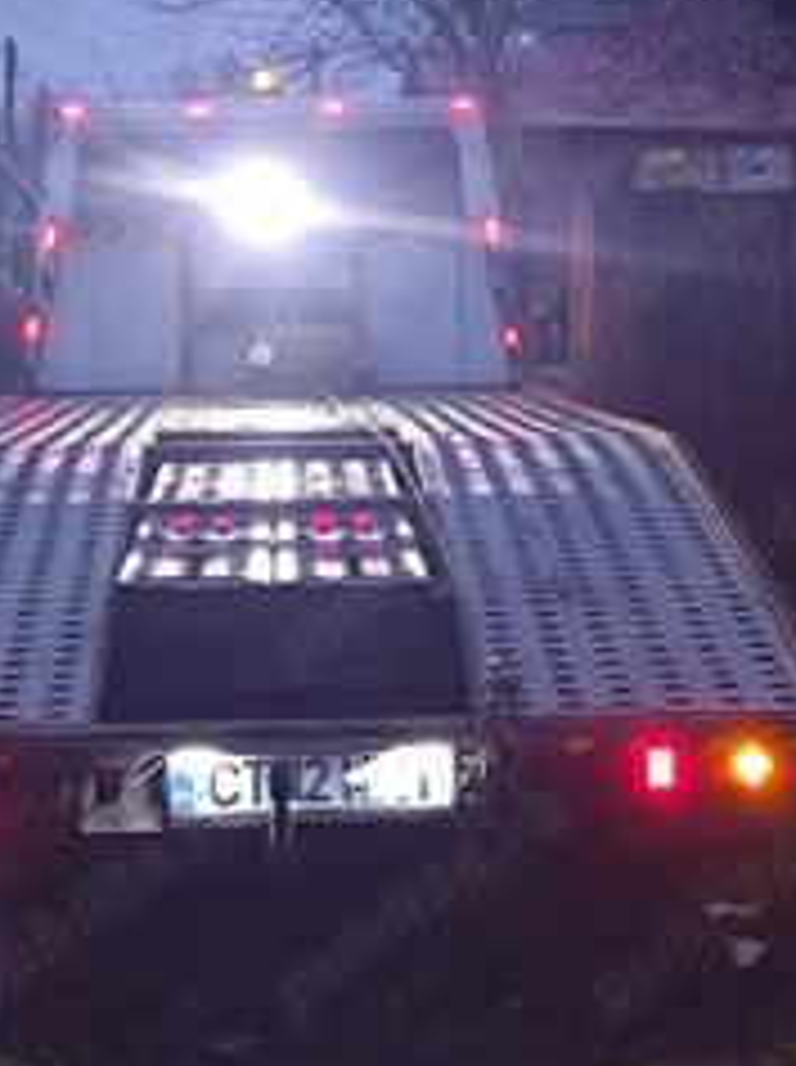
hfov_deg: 20.6
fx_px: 2183
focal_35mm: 71
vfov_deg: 27.1
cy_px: 288
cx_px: 261
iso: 800
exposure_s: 1/33.3
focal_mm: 6.19
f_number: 1.65
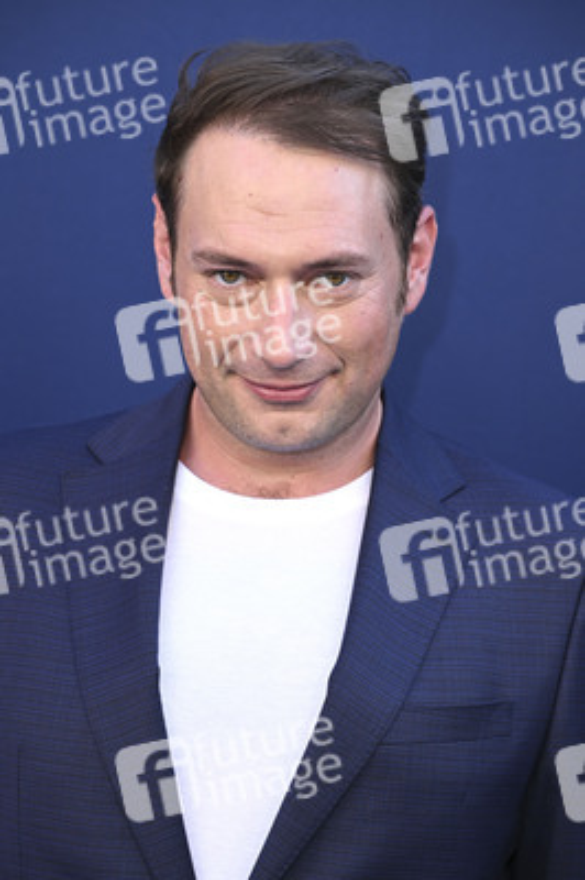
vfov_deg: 18.6
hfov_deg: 12.4
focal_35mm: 110
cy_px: 440
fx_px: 2686
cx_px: 292
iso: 400
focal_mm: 110
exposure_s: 1/200
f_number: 6.3
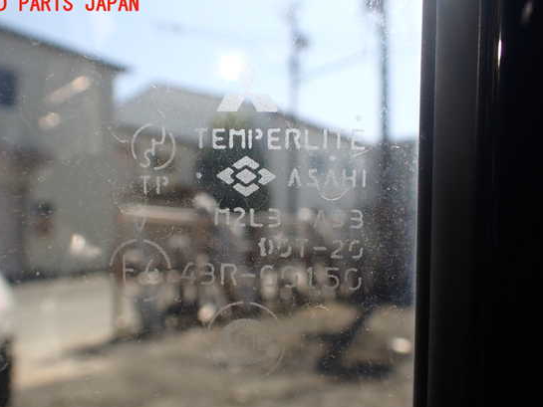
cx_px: 257
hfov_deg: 55.3
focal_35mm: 33
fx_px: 518
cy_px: 216
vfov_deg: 42.9
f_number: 3.2
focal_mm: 5.4
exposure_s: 1/250
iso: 100
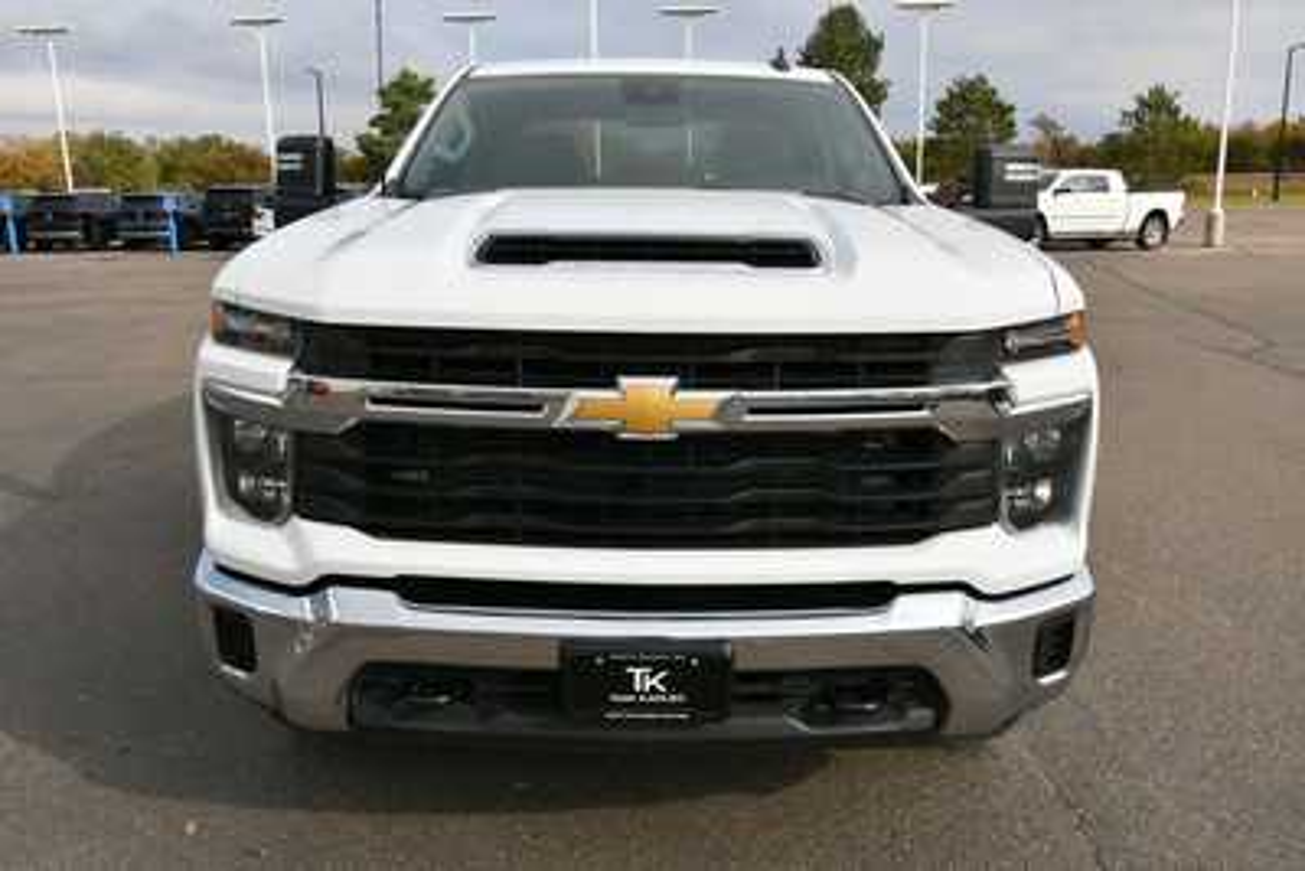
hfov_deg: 61.9
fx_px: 1088
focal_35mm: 30
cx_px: 652
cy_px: 436
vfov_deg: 43.6
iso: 100
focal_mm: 20
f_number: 9
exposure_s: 1/320
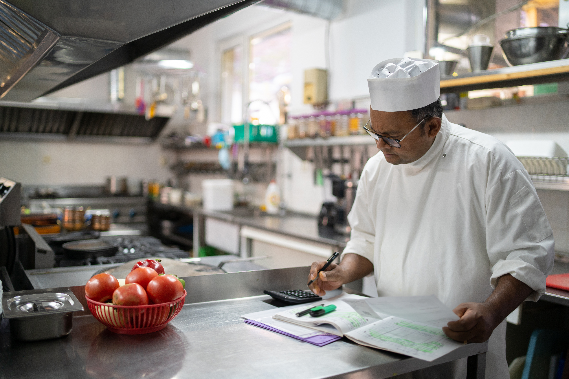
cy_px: 190
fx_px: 553
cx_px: 284
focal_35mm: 35
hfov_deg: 54.4
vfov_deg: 37.9
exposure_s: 1/250
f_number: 2.8
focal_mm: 35
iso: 500
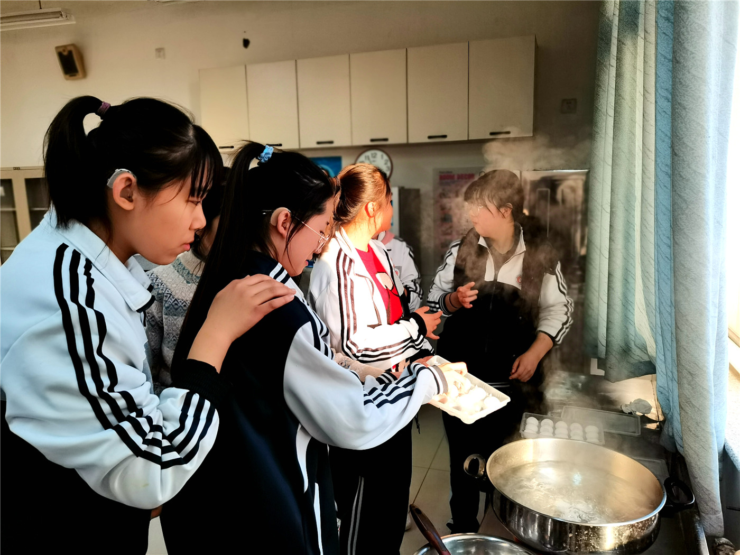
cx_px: 370
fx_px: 556
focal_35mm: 26
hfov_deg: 67.3
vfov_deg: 53.1
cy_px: 278
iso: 64
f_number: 1.8
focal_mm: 5.58
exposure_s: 1/100
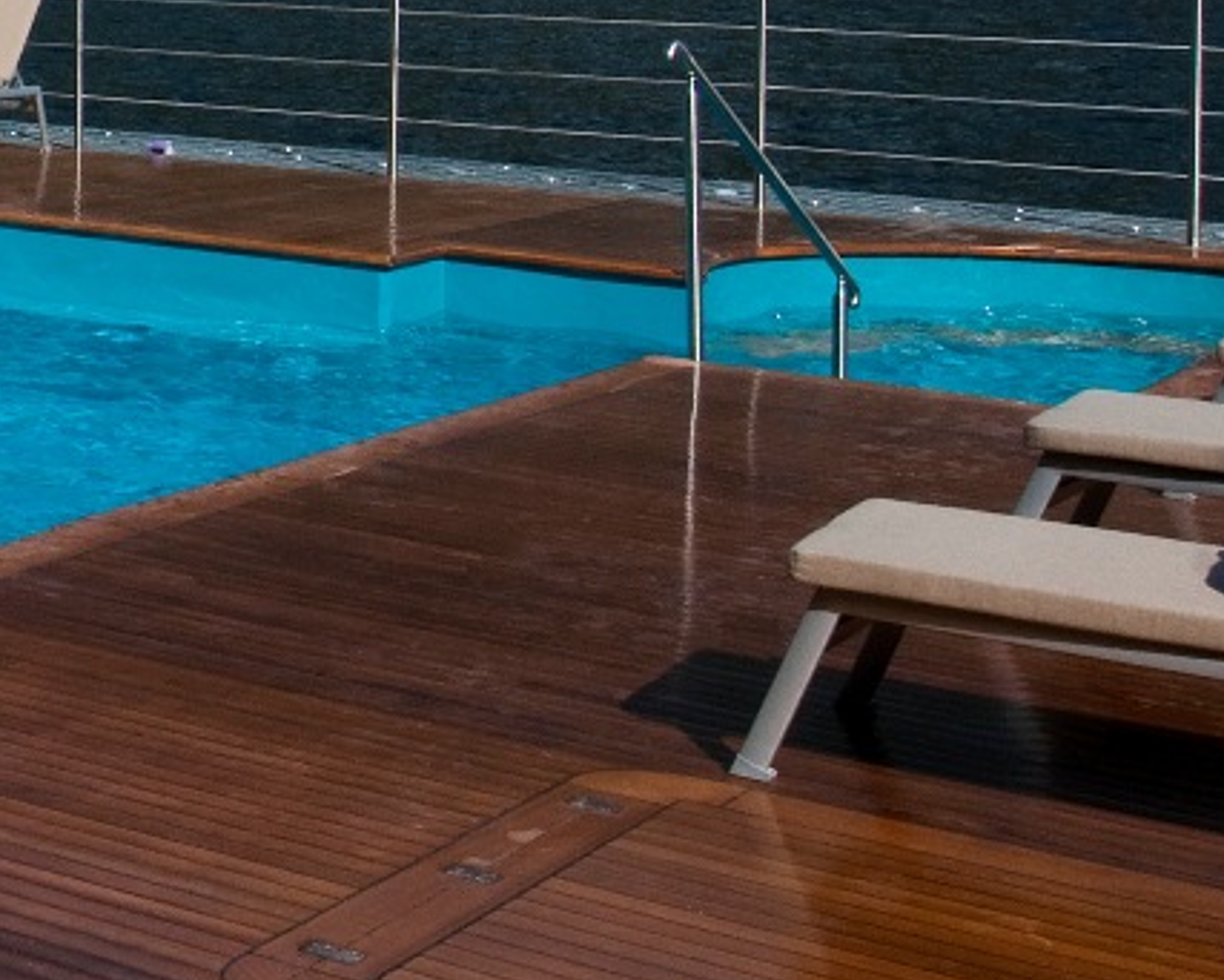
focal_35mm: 79
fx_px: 2863
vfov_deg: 18.4
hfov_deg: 18.2
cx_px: -1074
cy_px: -199
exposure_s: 1/125
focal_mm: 14
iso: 200
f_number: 20
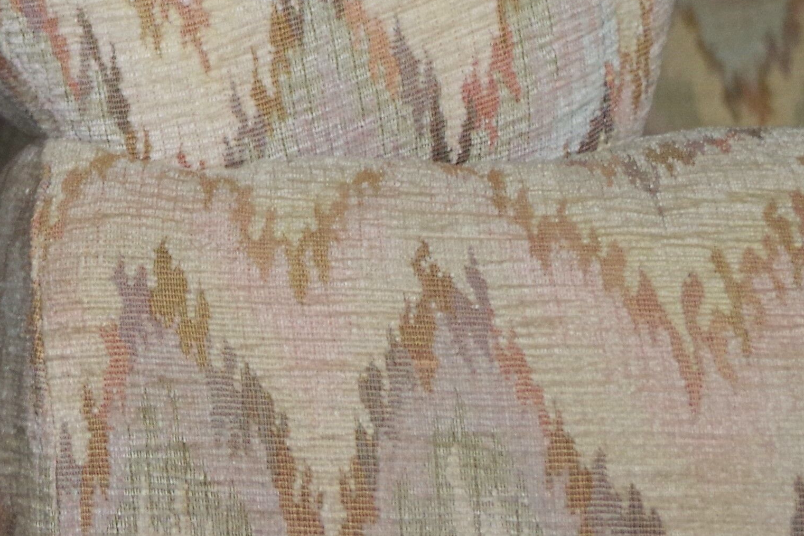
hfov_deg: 9.7
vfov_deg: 6.5
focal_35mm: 205
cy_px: -506
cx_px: -455
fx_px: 4578
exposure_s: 1/80
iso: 800
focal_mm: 35
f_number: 4.5
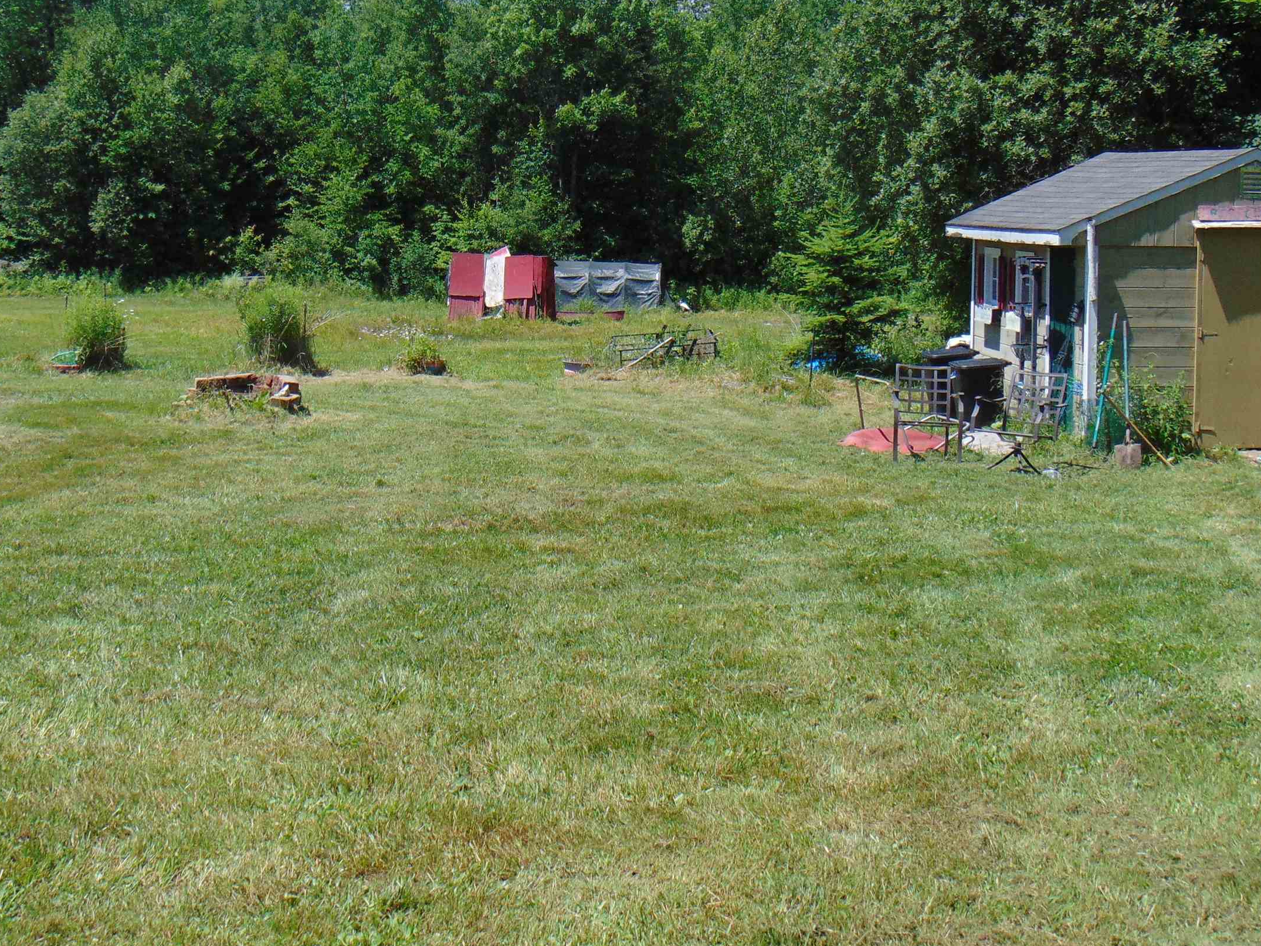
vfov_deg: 29.0
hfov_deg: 38.1
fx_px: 1822
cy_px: 342
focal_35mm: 50
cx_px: 547
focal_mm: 6.3
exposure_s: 1/1000
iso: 80
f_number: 3.2
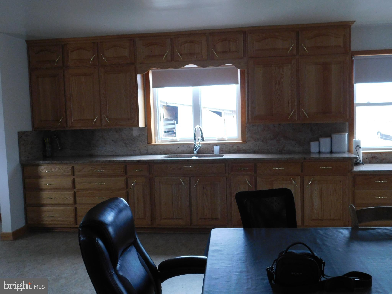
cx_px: 196
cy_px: 147
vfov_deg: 39.7
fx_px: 408
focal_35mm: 36
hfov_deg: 51.4
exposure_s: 1/30
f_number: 3.5
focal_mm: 6.3
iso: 400
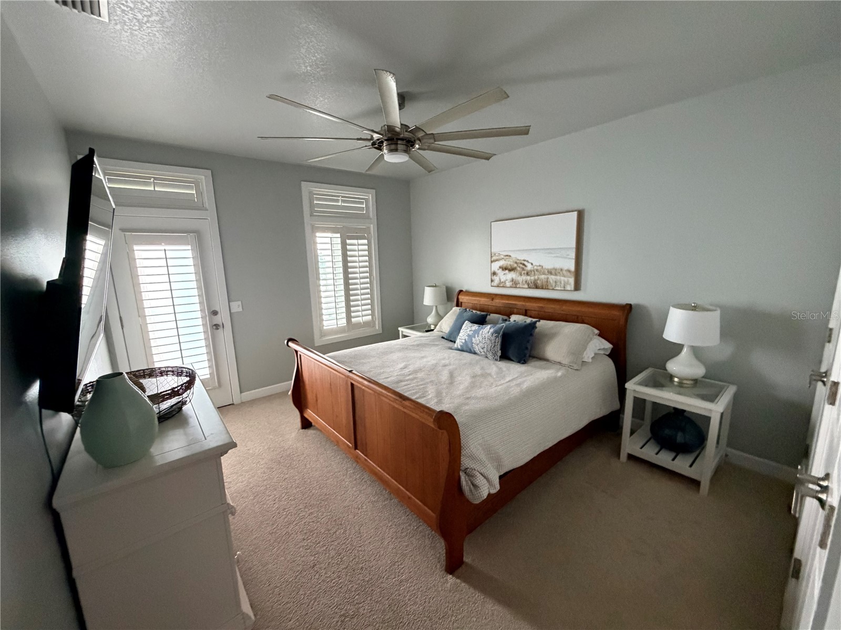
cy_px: 315
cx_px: 420
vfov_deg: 85.7
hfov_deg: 102.1
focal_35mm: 14
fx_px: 340
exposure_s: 1/60
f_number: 2.2
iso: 800
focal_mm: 2.22
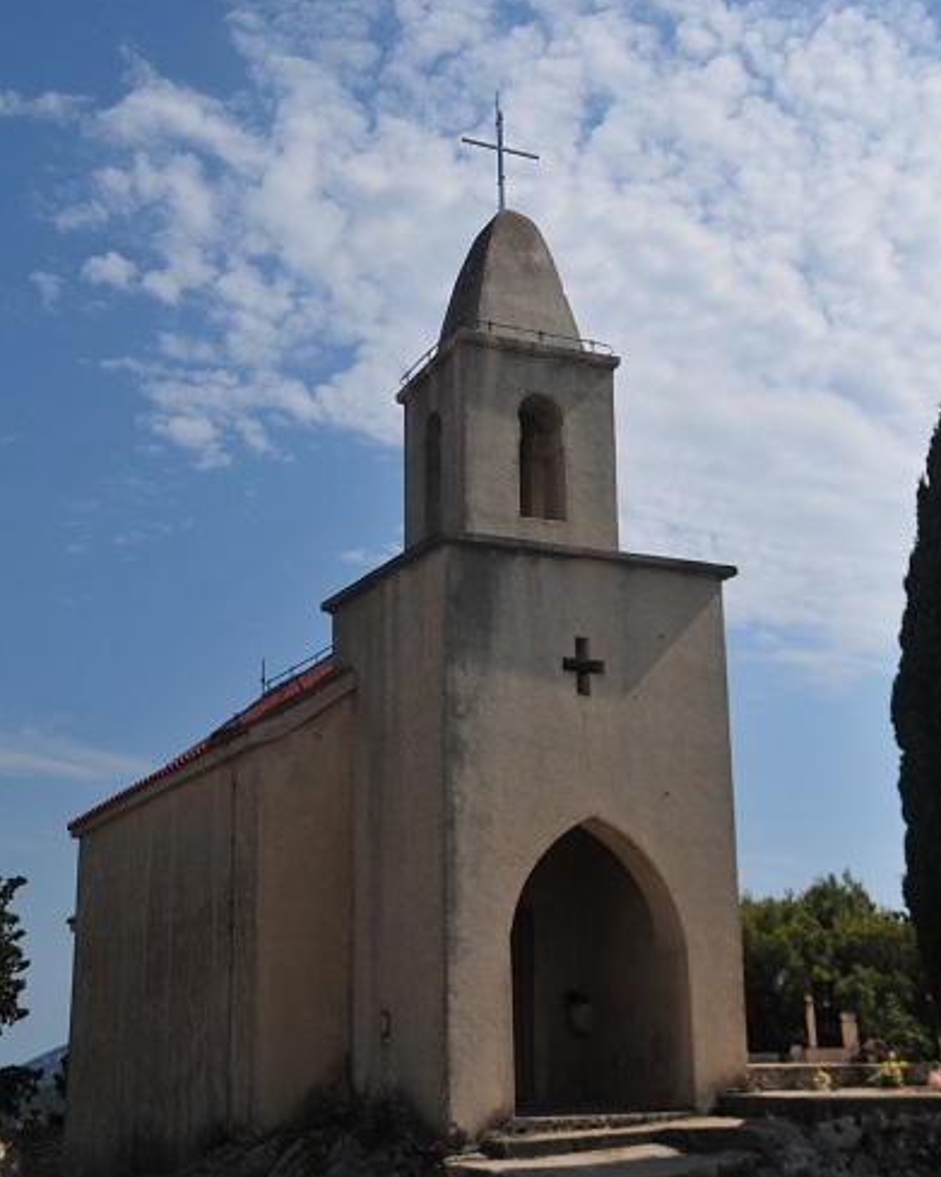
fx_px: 1567
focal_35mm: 45
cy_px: 554
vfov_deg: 41.1
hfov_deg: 33.4
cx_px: 477
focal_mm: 26
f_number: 4
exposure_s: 1/6400
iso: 200
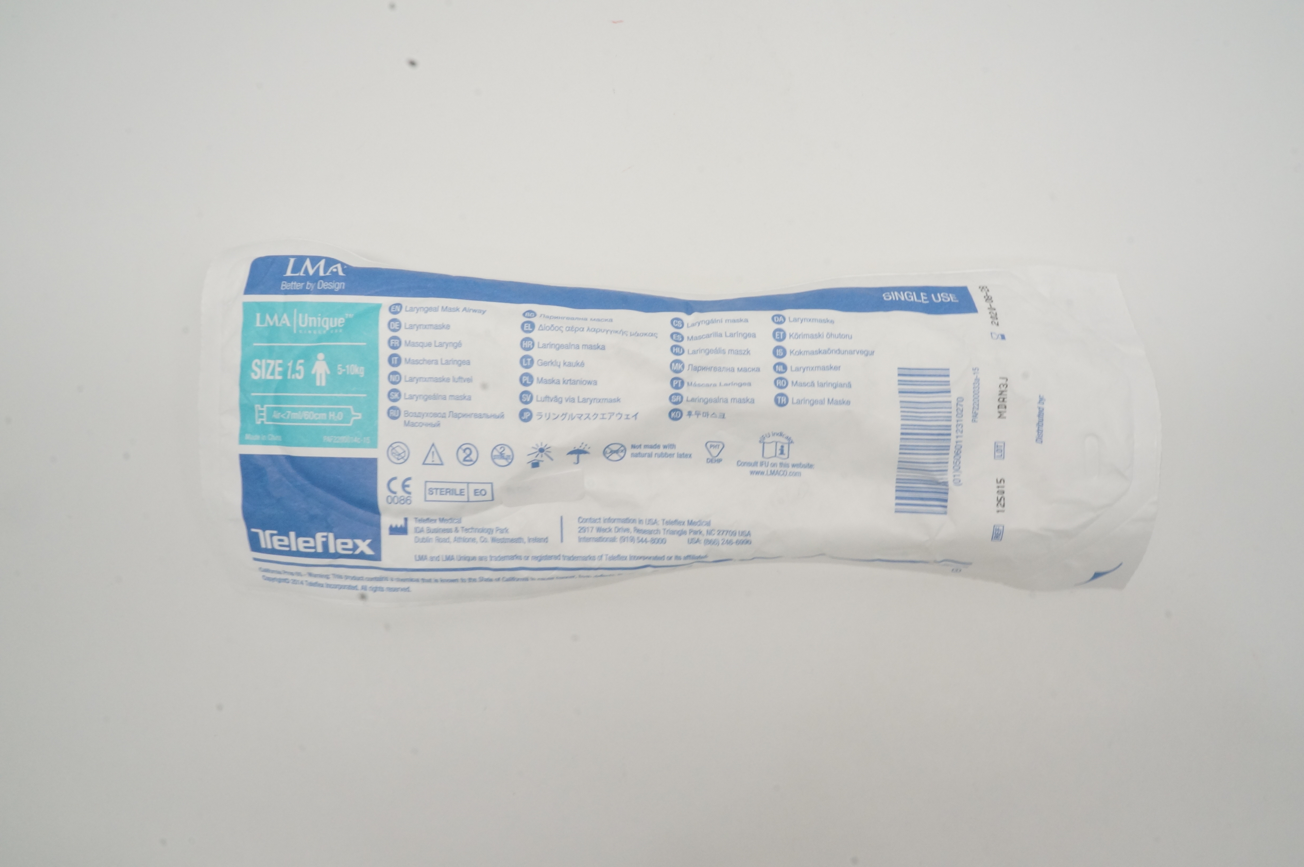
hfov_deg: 62.0
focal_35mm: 30
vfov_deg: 43.5
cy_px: 434
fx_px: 1085
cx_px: 652
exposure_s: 1/8
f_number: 22
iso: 800
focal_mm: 20
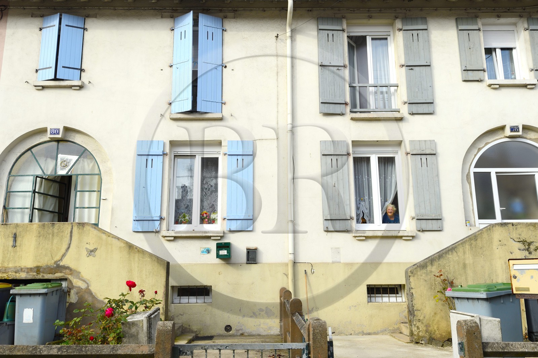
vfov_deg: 44.9
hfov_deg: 63.7
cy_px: 179
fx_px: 433
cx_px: 269
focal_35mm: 29
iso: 200
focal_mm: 29
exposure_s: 1/200
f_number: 13
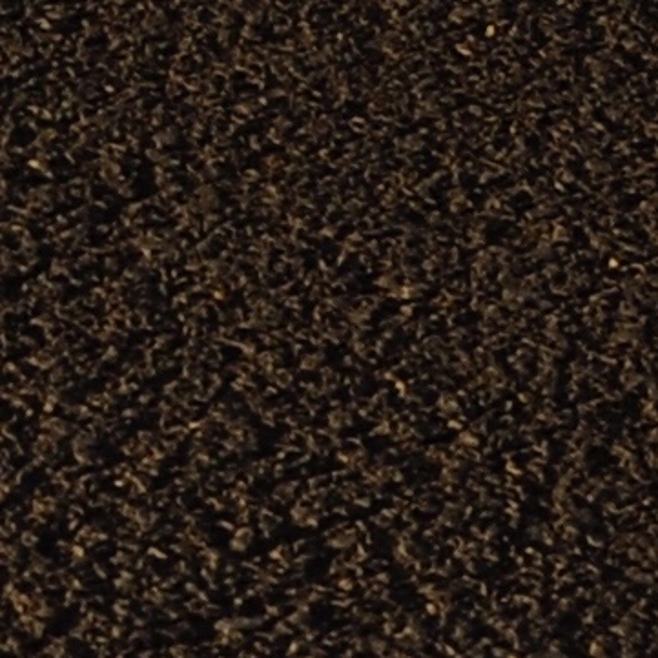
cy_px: -1633
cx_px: -753
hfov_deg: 6.6
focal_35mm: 257
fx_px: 5528
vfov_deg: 6.1
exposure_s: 1/350
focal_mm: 17
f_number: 5.6
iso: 100
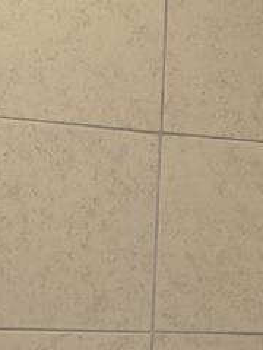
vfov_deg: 12.2
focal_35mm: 144
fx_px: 1459
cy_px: 685
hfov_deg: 10.3
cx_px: 115
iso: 64
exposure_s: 1/60
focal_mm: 6.3
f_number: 1.7
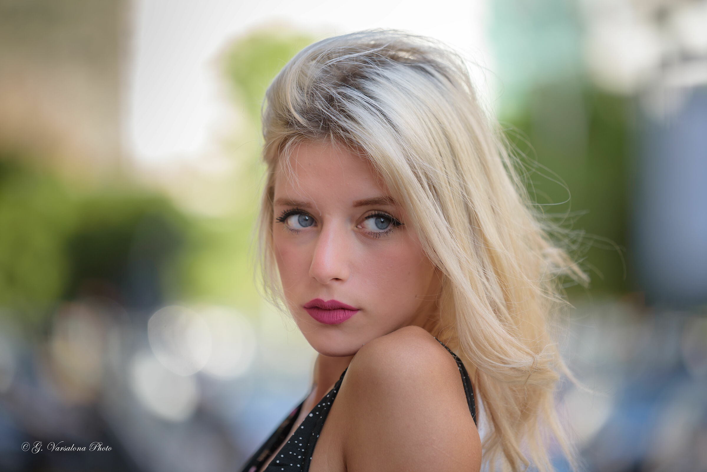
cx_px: 354
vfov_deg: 7.9
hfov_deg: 11.7
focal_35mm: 175
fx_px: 3438
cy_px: 236
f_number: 2.8
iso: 200
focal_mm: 175
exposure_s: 1/500
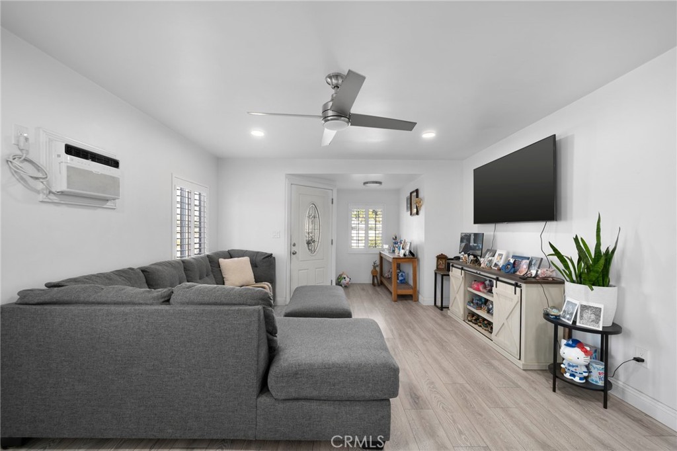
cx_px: 338
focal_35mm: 13
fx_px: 244
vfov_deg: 85.4
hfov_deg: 108.3
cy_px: 226
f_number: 5.6
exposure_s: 1/2
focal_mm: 13
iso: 250
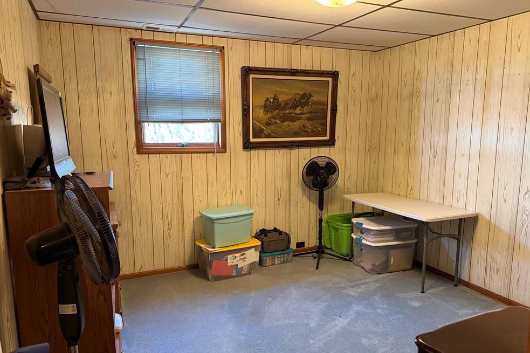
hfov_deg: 69.4
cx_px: 268
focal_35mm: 26
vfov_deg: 49.5
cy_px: 190
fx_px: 383
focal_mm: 6.76
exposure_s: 1/40
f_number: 1.78
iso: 640
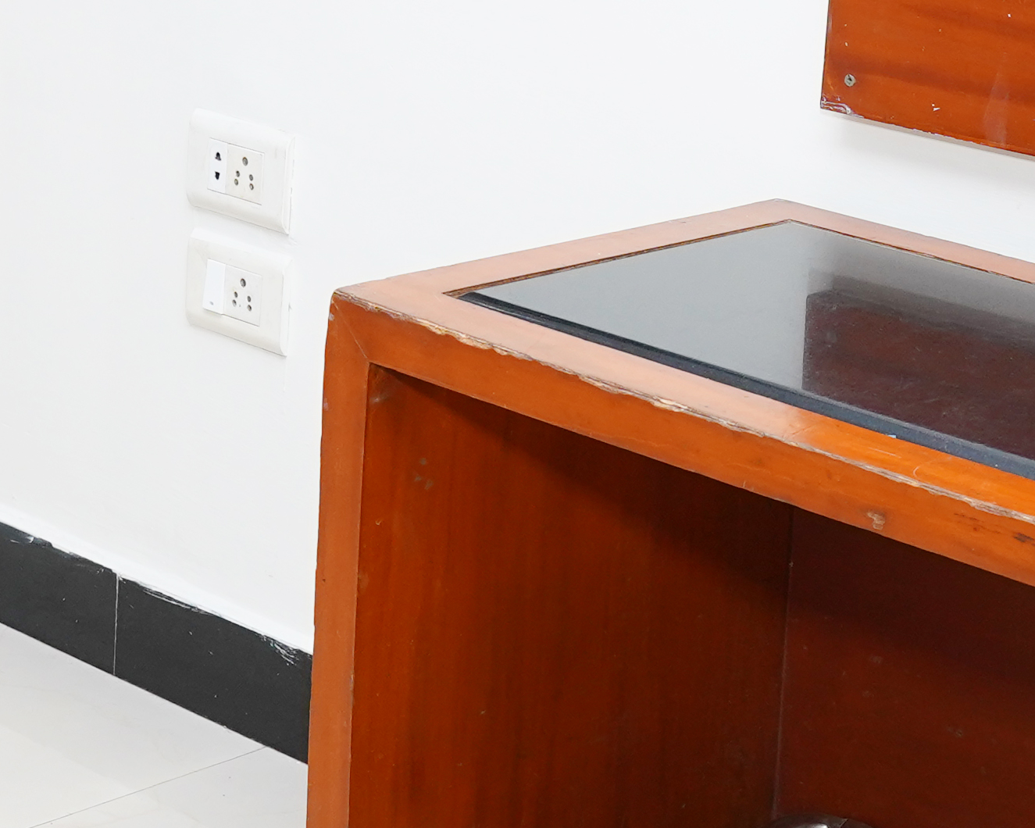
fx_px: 3124
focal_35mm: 102
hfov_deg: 18.8
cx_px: 362
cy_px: -81
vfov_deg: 14.7
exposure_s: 1/160
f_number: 5.6
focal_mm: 24
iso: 1000
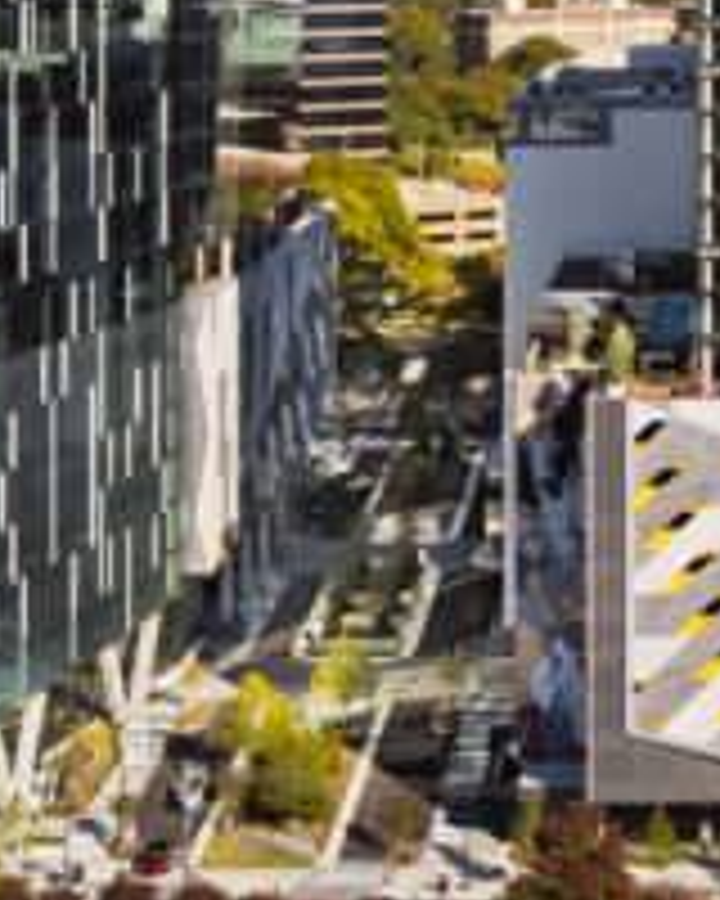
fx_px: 2690
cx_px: 742
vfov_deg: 18.3
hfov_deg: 14.9
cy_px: -65
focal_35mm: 101
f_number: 9
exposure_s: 1/60
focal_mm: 10.26
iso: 100
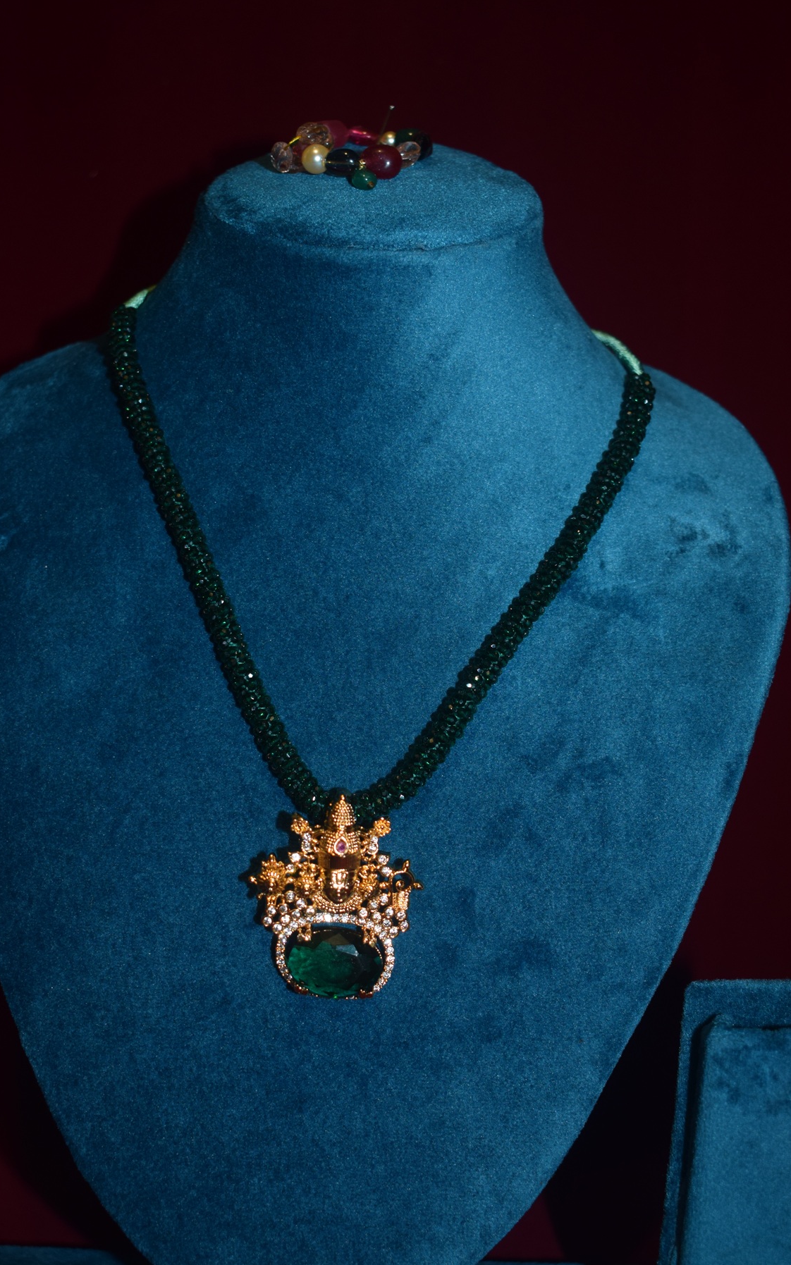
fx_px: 1639
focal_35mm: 48
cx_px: 371
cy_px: 632
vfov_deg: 42.2
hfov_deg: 27.1
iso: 500
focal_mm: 31
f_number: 4.2
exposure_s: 1/60
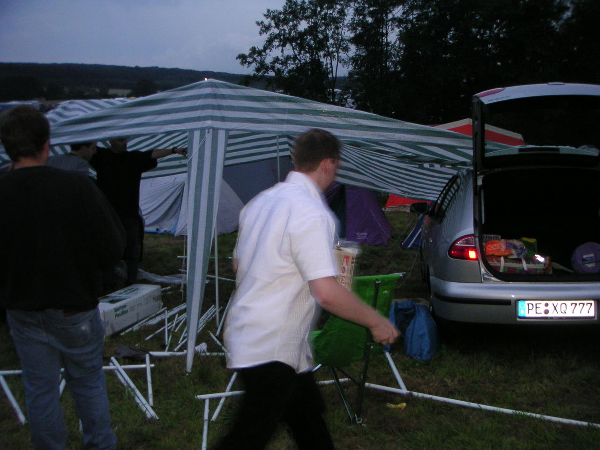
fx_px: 659
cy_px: 225
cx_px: 300
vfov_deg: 37.7
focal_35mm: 38
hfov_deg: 49.0
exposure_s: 1/45
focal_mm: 6
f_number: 2.8
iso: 160
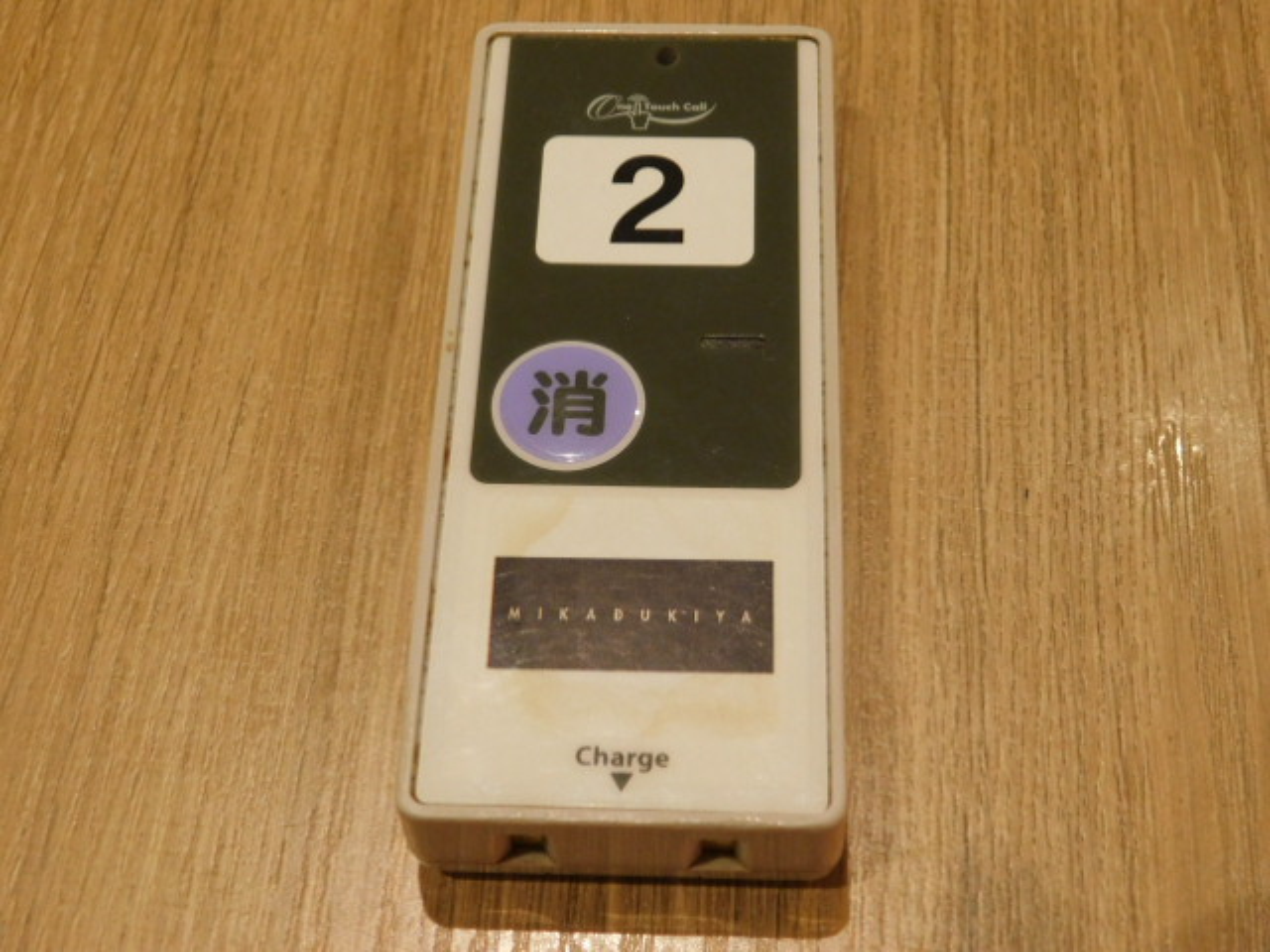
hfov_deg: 37.5
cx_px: 635
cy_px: 476
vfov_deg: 28.6
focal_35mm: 51
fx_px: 1871
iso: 320
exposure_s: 1/30
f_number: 3.8
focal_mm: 9
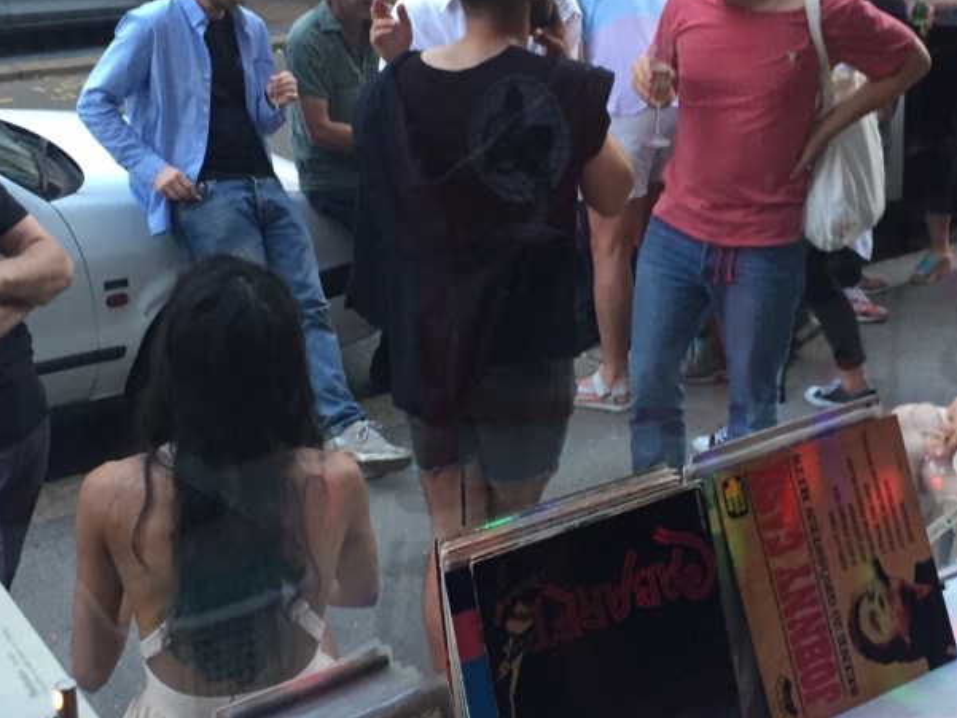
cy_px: 330
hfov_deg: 34.9
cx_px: 462
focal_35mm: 55
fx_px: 1521
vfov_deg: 26.6
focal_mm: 4.15
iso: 80
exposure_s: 1/33
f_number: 2.2
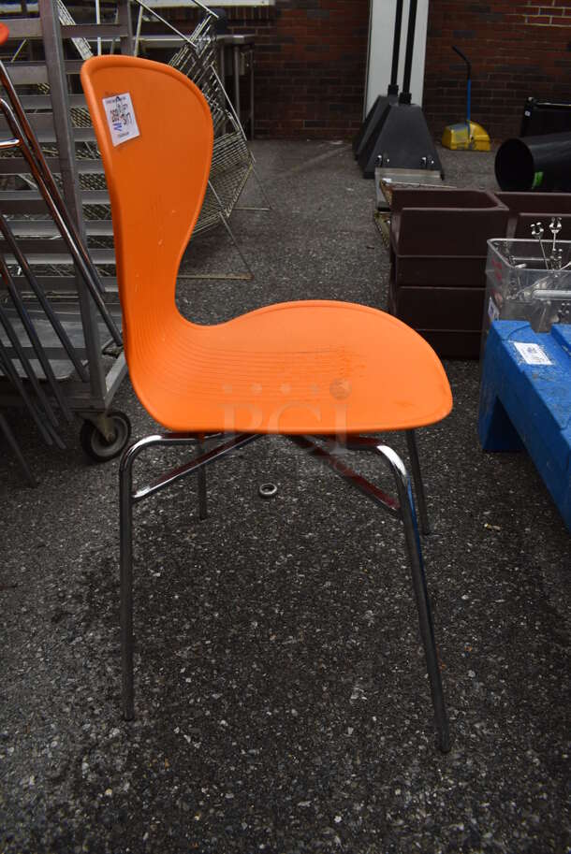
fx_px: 641
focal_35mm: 27
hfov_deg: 48.0
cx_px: 286
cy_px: 427
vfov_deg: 67.3
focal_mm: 18
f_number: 6.3
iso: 200
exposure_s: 1/160
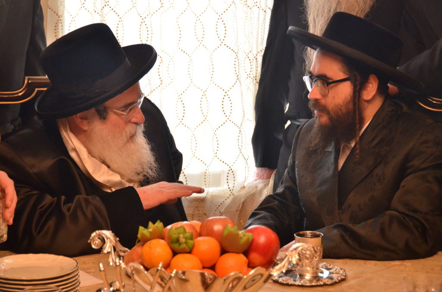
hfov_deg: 24.2
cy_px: 146
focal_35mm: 84
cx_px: 221
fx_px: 1029
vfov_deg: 16.2
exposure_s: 1/80
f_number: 5
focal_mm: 56
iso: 2000
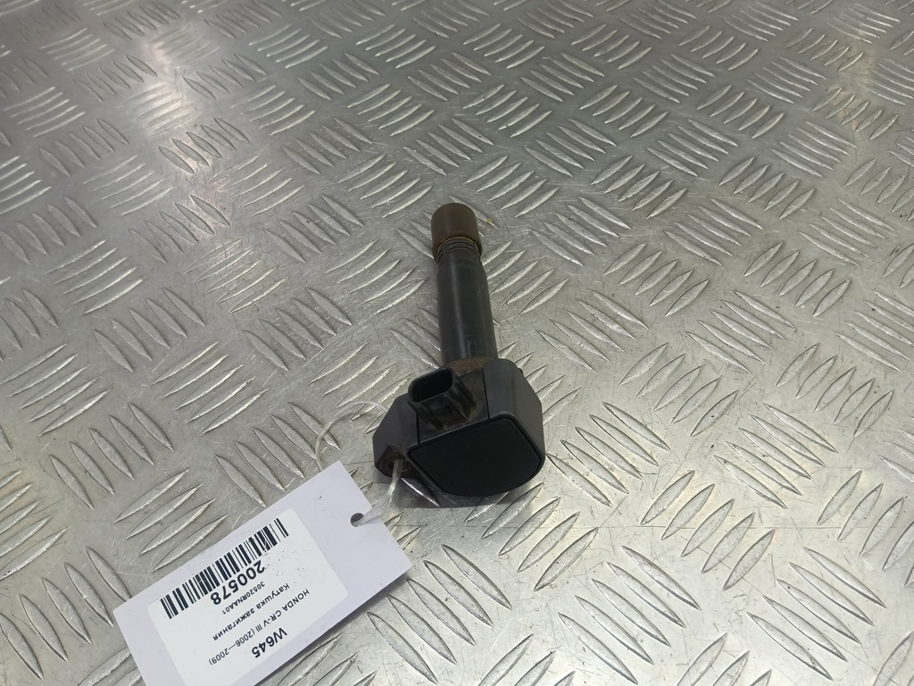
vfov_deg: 58.9
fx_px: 607
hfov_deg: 73.9
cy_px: 343
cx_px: 457
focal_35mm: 23
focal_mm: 4.11
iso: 101
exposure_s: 1/50
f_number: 1.6
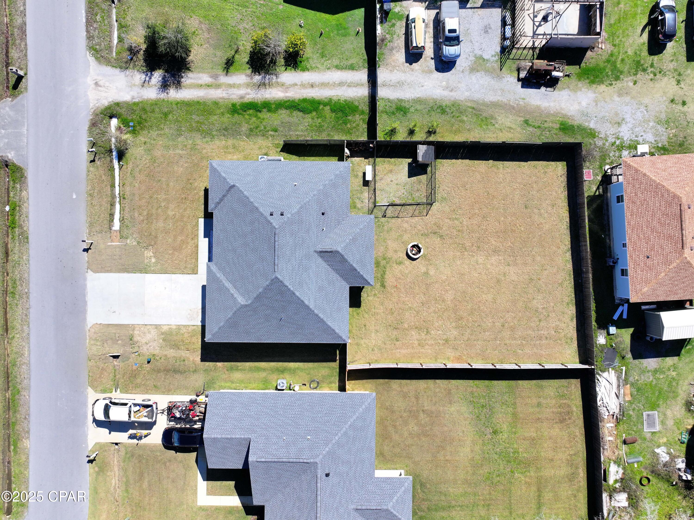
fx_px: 481
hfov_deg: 71.6
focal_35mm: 24
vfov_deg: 56.8
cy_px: 260
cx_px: 347
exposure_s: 1/1250
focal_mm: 12.29
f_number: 2.8
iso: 140
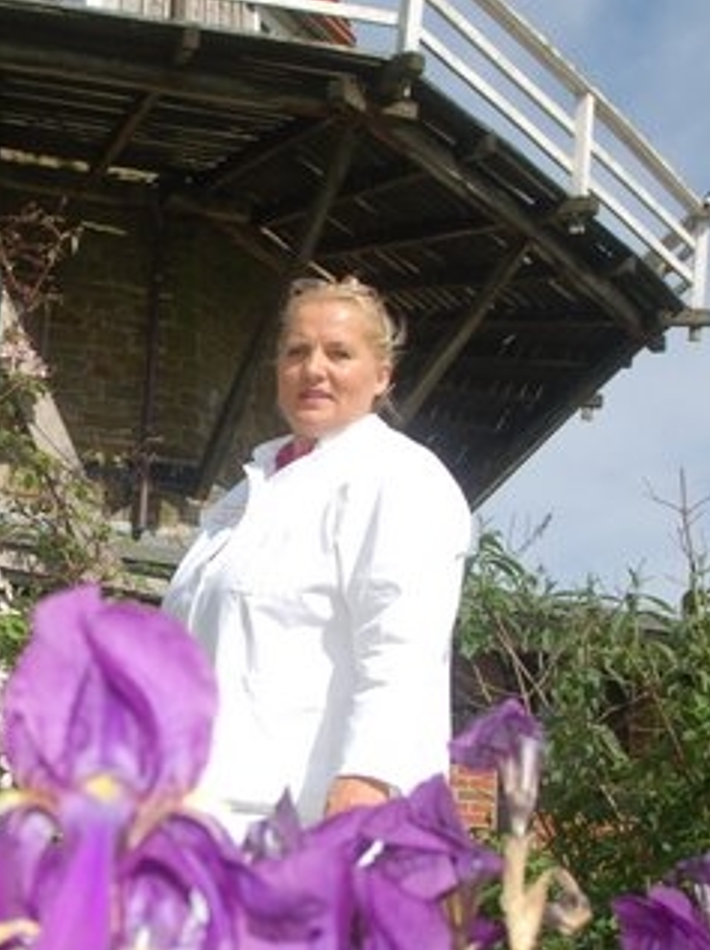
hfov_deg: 21.2
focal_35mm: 68
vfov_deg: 28.7
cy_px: 475
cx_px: 87
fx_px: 1856
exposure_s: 1/500
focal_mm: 31
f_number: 8
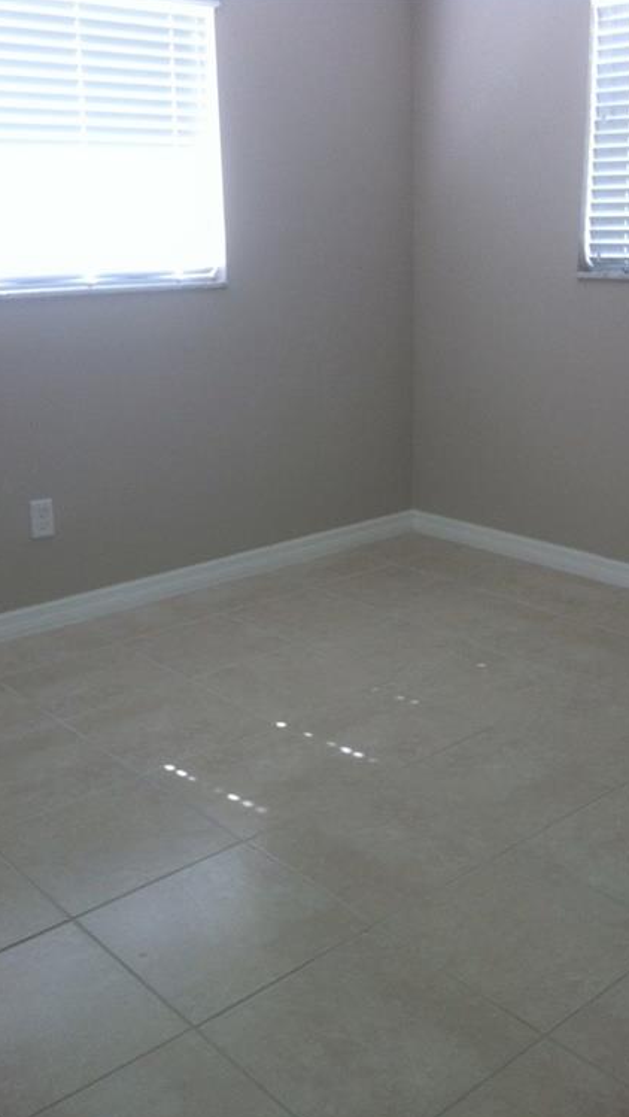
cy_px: 565
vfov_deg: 51.6
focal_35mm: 39
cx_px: 348
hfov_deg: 30.4
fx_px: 1155
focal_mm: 3.85
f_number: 2.8
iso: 100
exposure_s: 1/15
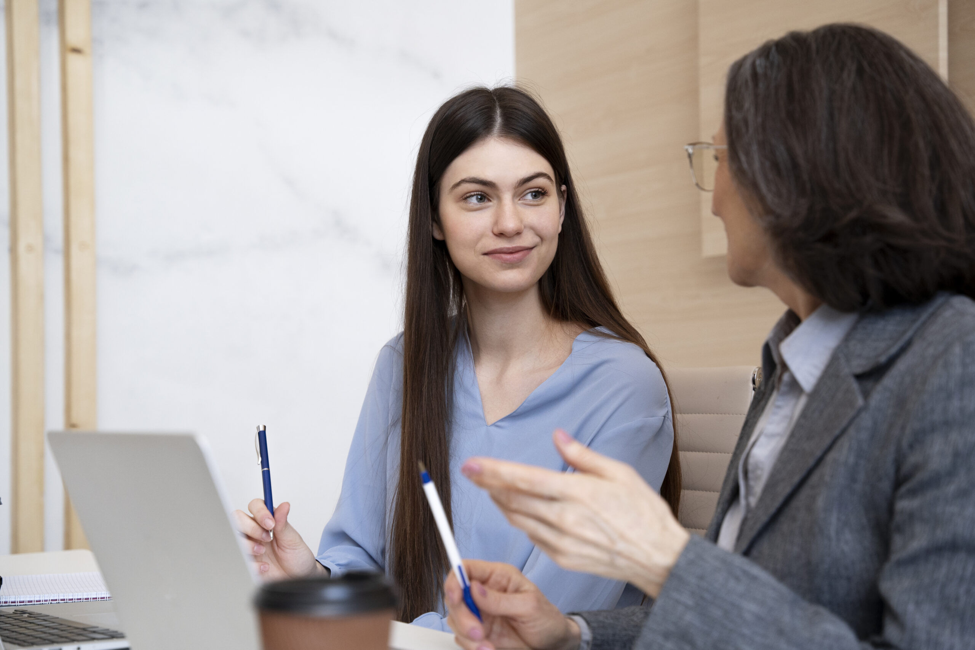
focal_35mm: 64
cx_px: 488
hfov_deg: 31.6
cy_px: 325
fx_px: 1725
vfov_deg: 21.3
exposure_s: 1/160
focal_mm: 63.7
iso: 1000
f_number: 4
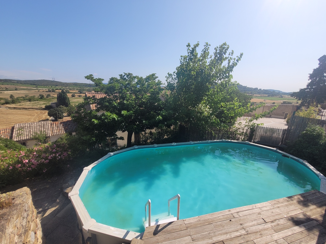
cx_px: 163
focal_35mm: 13
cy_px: 122
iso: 40
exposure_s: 1/1946
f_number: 2.2
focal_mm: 1.74
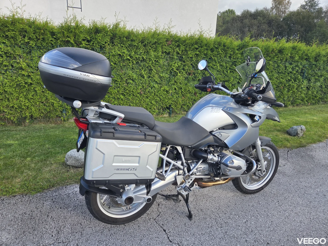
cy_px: 123
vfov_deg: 58.9
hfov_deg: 73.9
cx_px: 164
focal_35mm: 23
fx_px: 218
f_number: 1.8
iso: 80
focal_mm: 5.4
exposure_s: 1/843
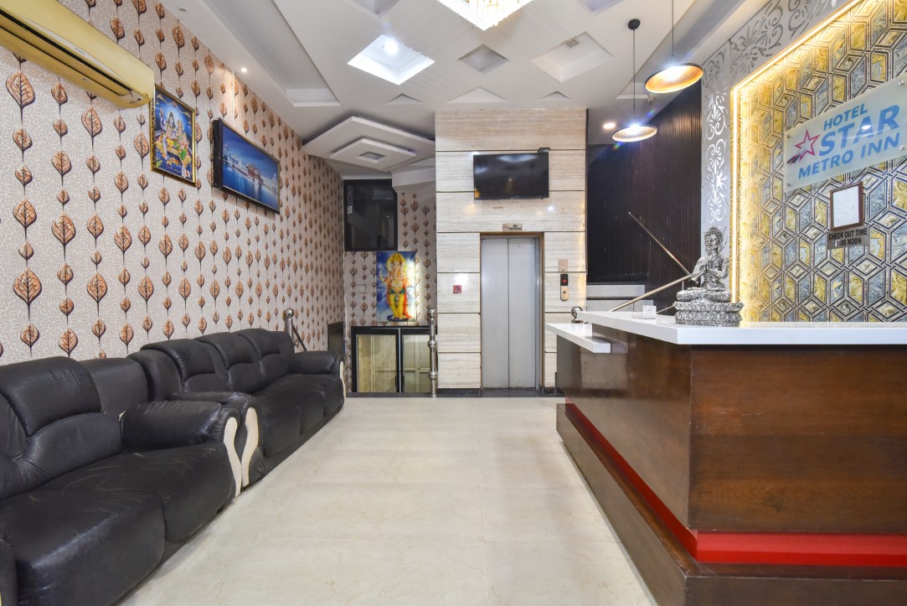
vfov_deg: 73.8
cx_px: 454
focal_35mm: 16
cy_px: 303
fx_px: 403
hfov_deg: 96.7
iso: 2000
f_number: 7.1
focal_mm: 16
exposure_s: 1/50
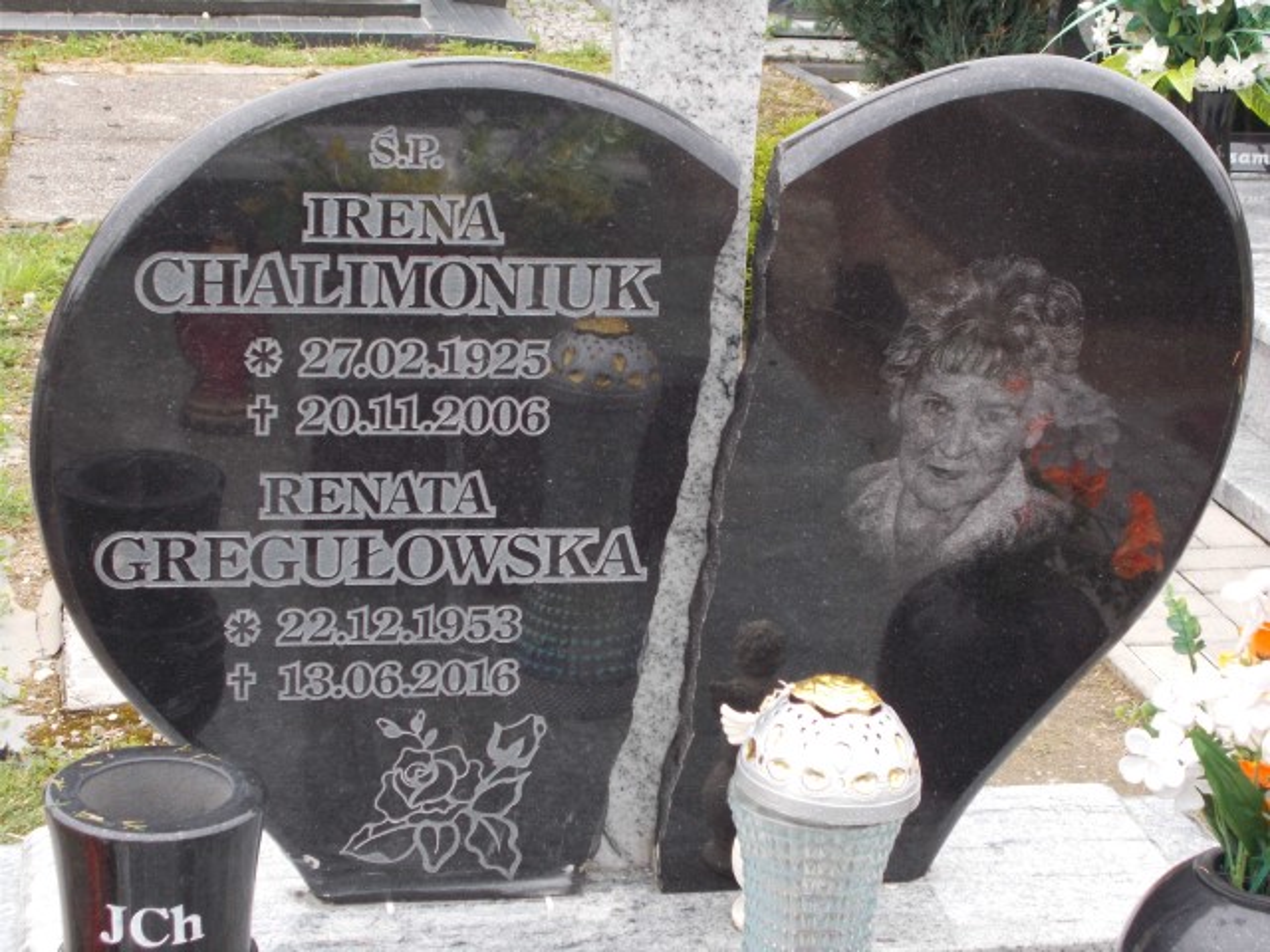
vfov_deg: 19.4
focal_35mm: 76
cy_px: 476
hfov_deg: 25.7
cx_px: 635
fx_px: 2788
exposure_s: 1/60
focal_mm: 13.5
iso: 100
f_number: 5.8
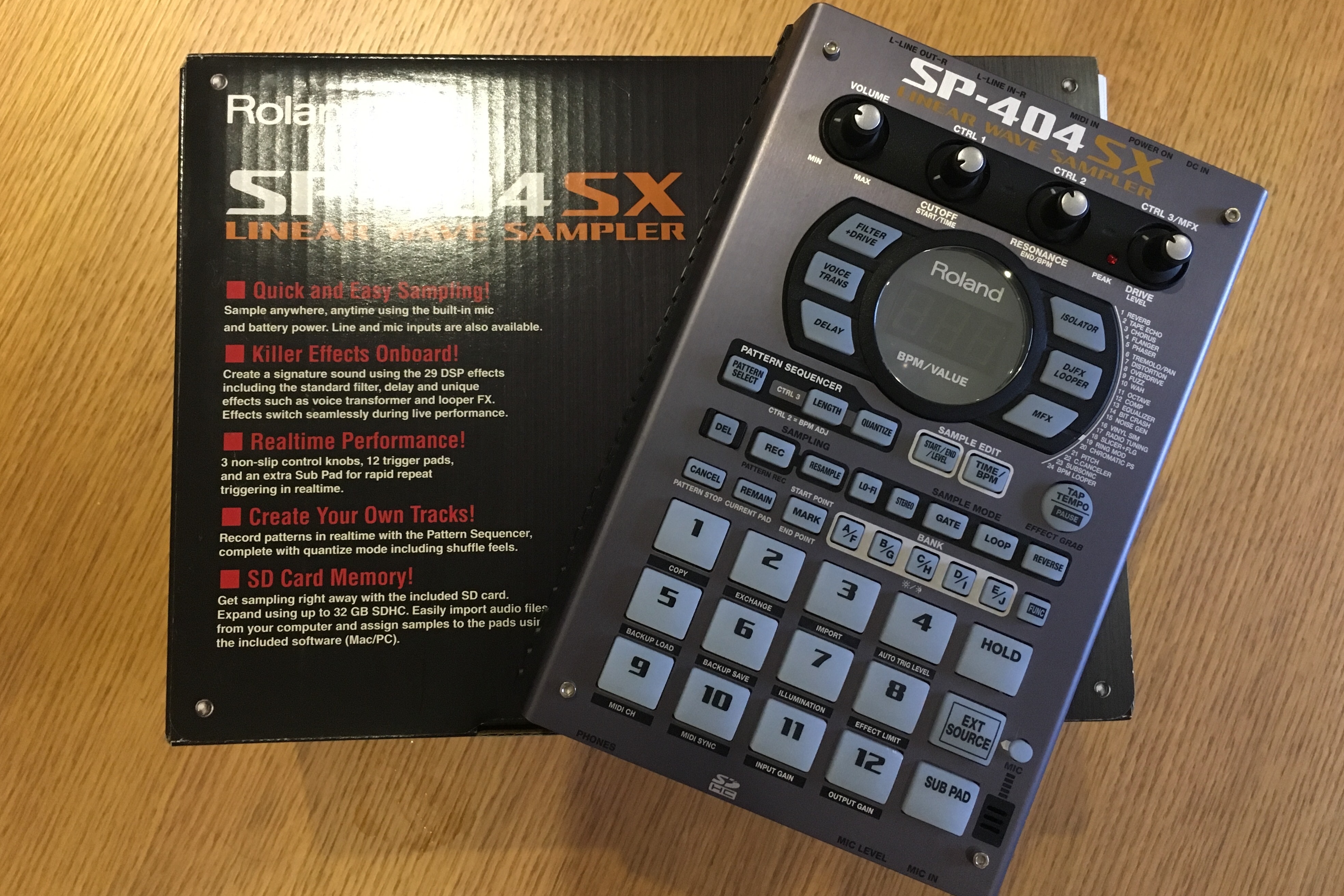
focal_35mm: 31
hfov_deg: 60.3
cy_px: 434
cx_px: 657
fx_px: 1157
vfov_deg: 42.3
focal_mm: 4.15
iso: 200
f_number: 2.2
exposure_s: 1/20
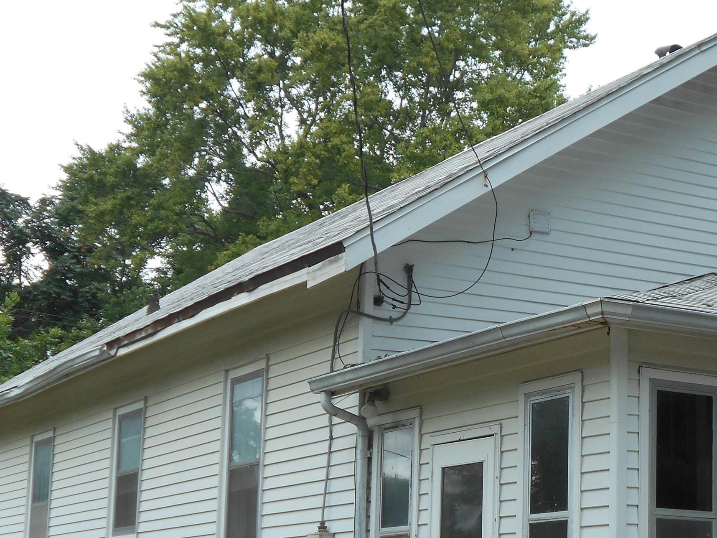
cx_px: 549
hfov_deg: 25.0
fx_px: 1595
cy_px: 382
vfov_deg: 19.0
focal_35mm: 77
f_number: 4.2
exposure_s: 1/500
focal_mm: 7.7
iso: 80
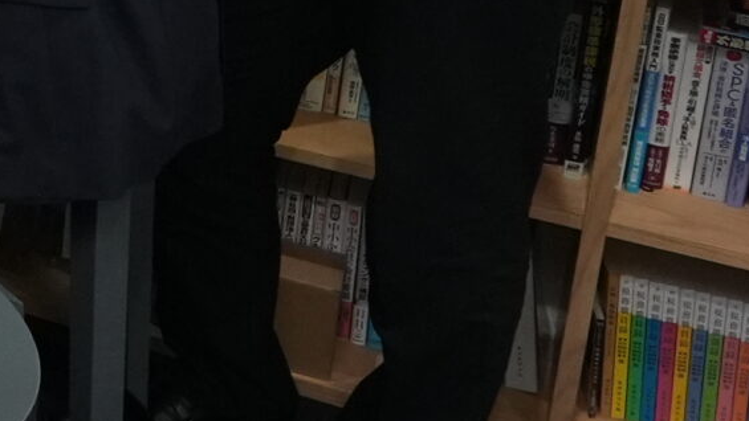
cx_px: -729
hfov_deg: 16.9
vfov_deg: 11.7
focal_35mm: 95
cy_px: -346
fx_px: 1887
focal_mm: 20
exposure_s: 1/200
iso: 6400
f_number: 9
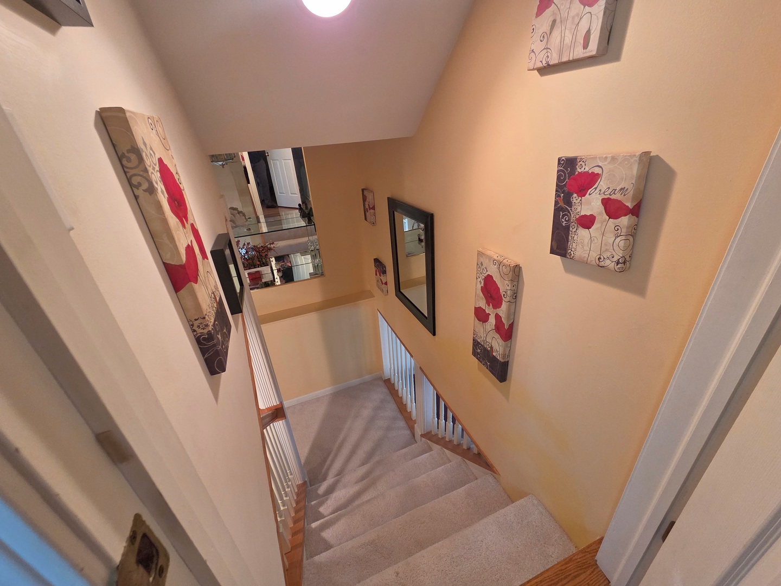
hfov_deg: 106.2
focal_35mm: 13
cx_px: 390
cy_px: 293
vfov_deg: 89.9
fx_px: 293
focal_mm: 2.2
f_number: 2.2
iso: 500
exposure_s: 1/60
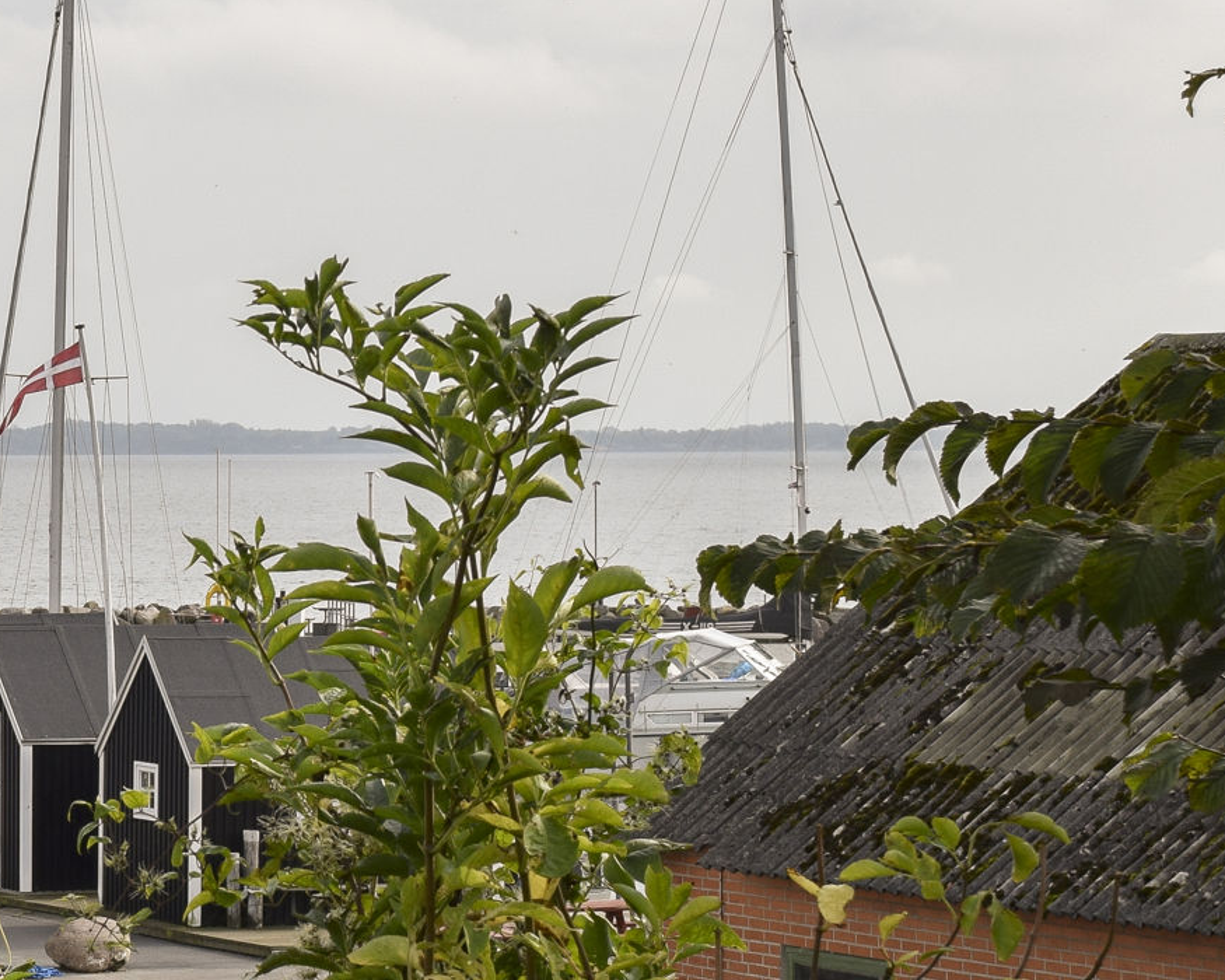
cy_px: 626
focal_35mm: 159
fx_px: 5765
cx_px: -350
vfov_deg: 9.7
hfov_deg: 11.8
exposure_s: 1/320
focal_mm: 38
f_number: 9
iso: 200
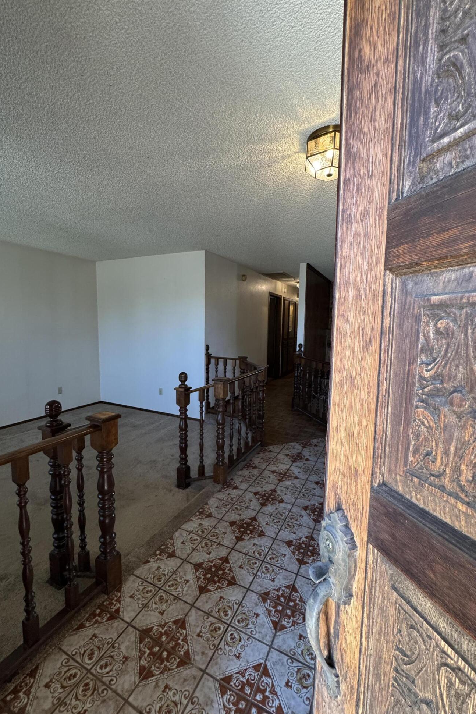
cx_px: 245
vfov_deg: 100.4
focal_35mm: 15
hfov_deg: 77.3
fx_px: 297
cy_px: 355
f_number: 2.2
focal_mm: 2.22
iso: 250
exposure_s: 1/120
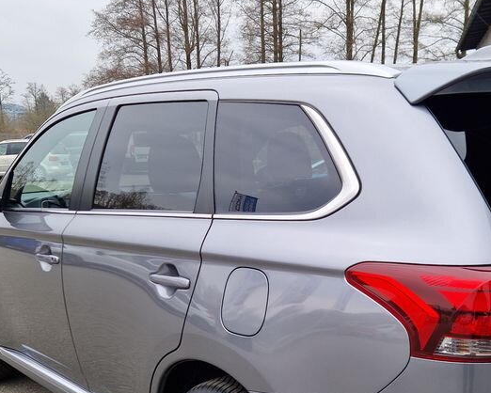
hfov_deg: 41.5
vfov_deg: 33.3
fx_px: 640
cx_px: 327
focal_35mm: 44
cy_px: 309
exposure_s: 1/4237
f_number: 1.8
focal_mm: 5.4
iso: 50
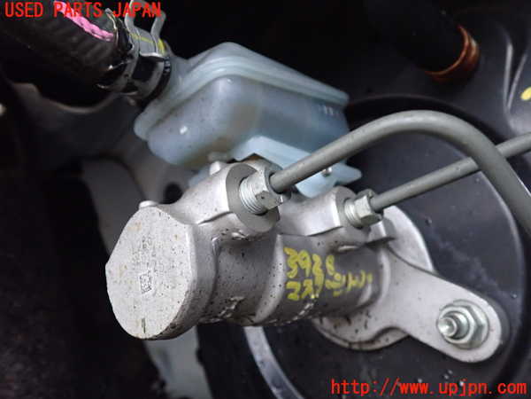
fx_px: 460
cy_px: 200
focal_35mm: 30
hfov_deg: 60.0
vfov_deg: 46.8
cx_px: 266
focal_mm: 5.4
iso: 640
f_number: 2.3
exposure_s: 1/30
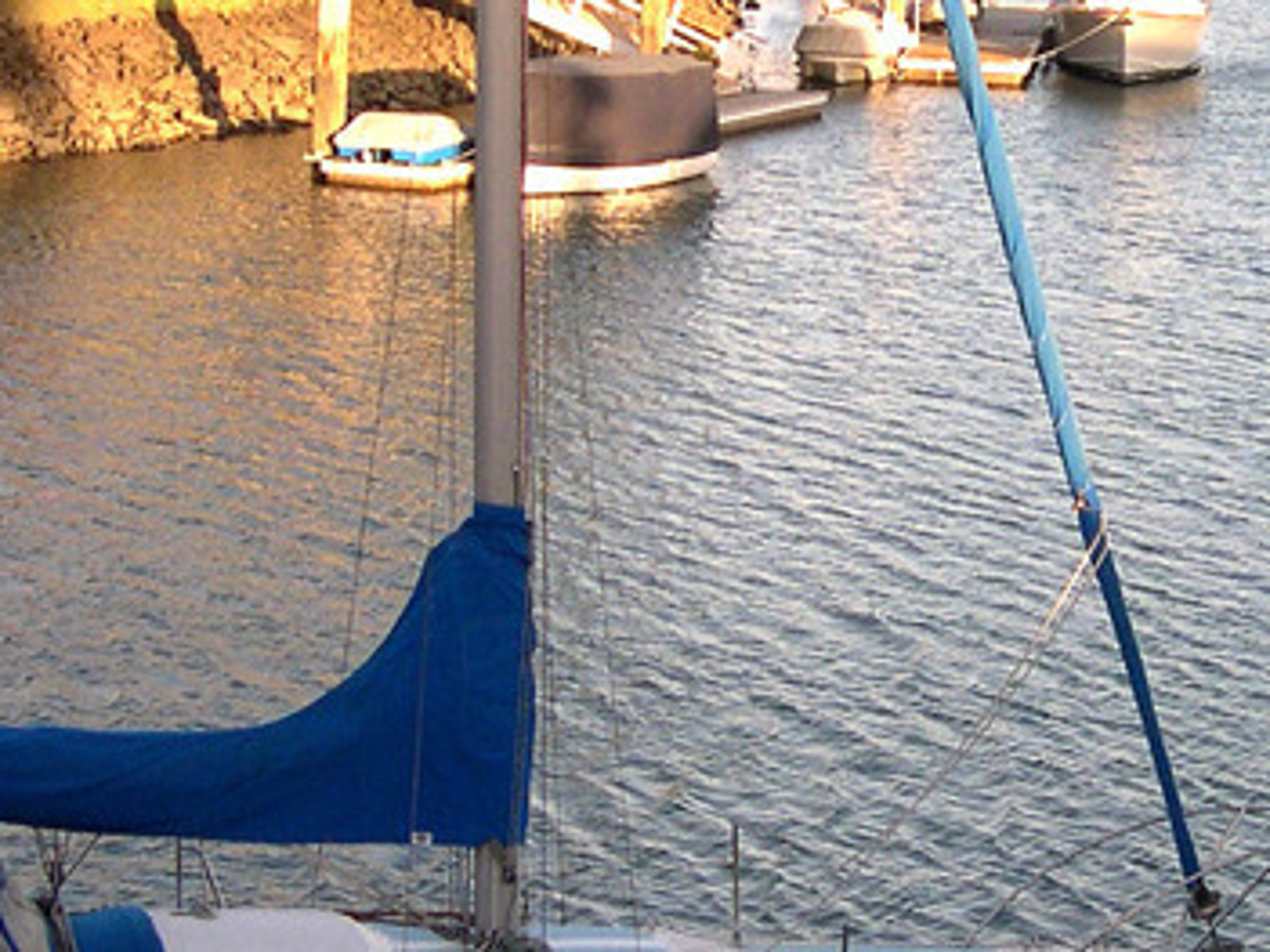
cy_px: 261
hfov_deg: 17.7
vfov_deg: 13.3
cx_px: 886
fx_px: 4071
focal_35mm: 111
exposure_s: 1/585
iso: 100
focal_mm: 8
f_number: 2.8
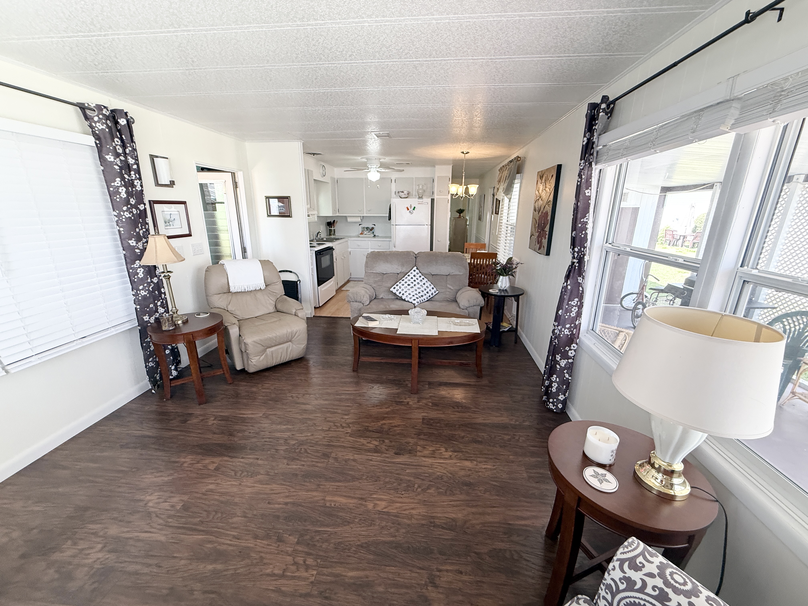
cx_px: 404
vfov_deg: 85.7
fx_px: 327
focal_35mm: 14
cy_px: 303
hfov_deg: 102.1
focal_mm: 2.22
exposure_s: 1/120
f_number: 2.2
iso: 200
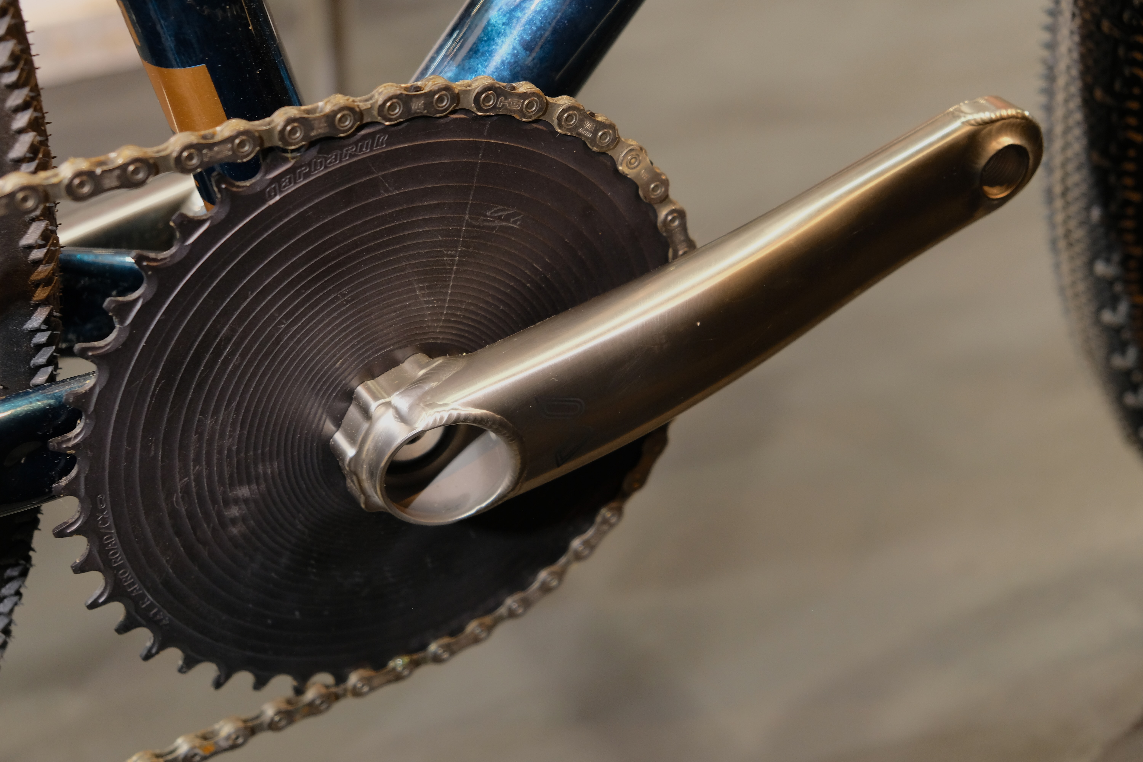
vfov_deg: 22.3
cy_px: 381
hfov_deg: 32.9
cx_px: 572
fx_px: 1937
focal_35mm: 61
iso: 800
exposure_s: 1/9
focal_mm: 40.7
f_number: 4
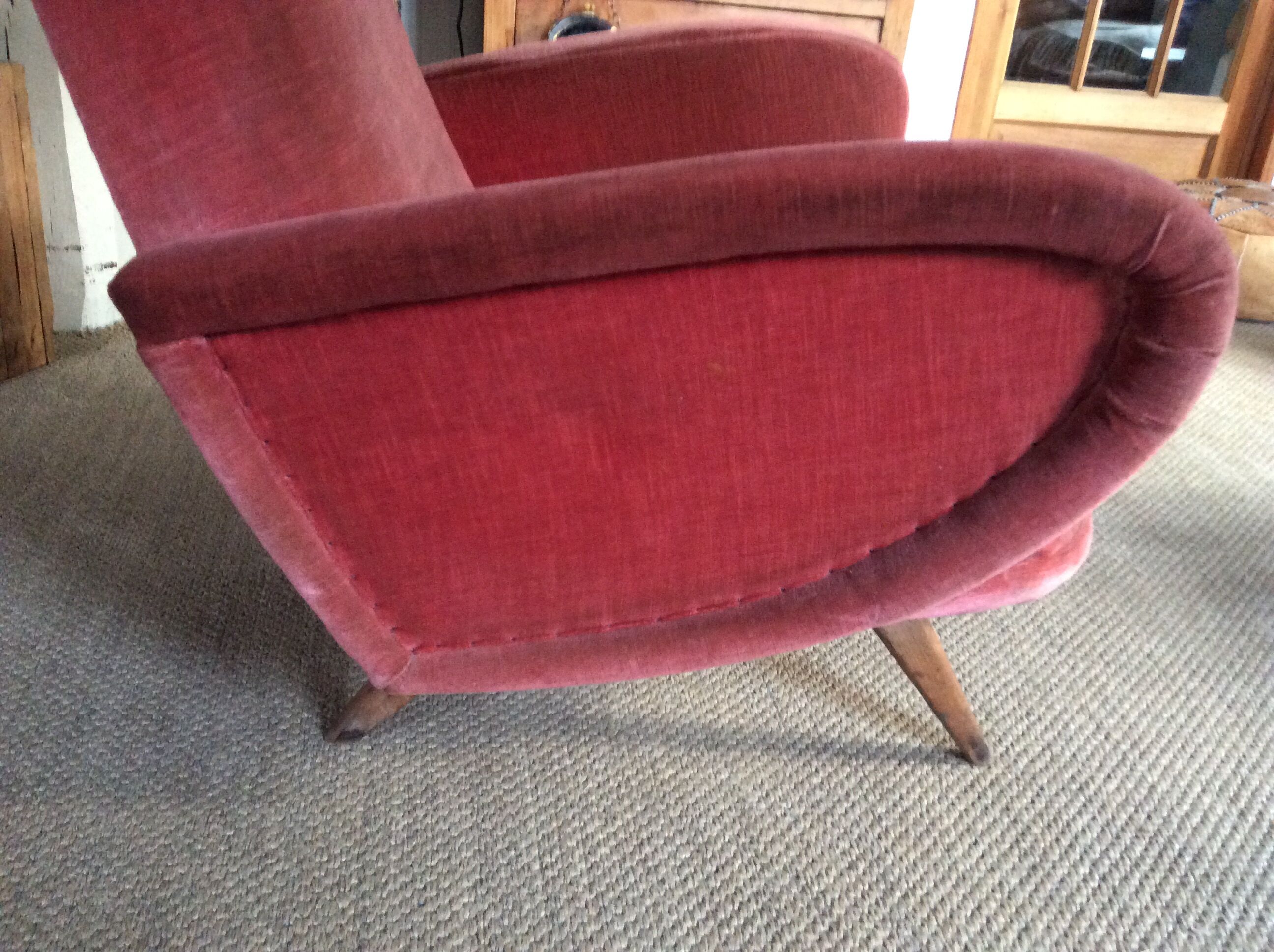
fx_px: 1176
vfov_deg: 44.1
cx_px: 637
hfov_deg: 56.9
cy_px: 476
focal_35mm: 32
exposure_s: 1/17
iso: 250
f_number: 2.4
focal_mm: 3.3
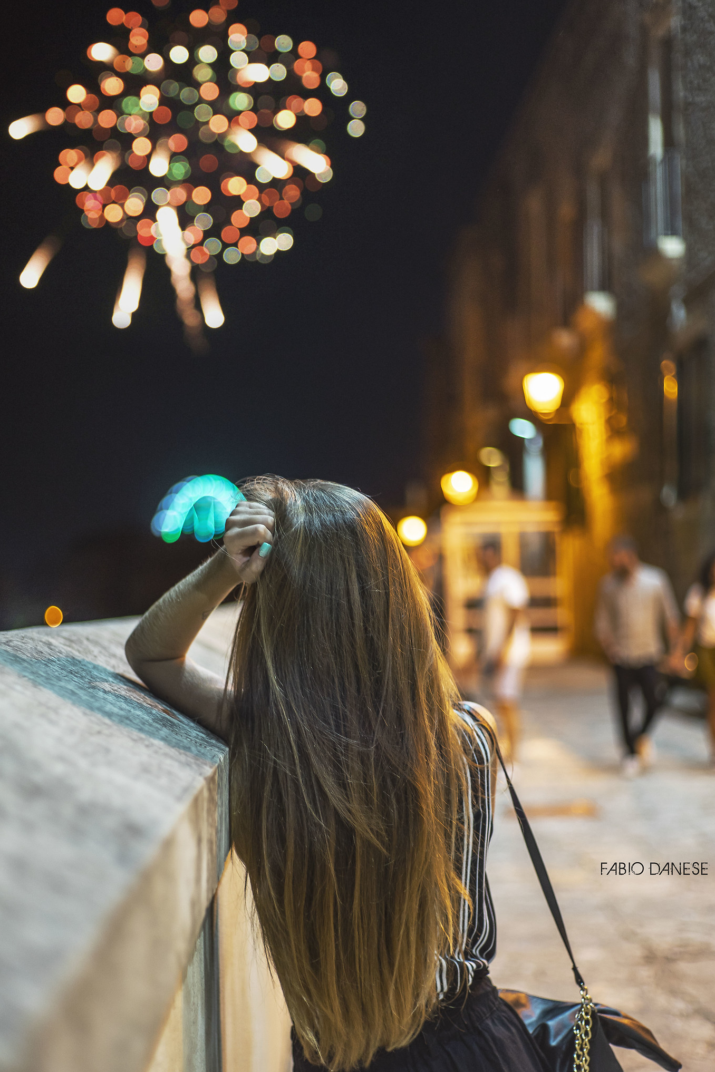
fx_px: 1758
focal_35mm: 59
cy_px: 582
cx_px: 362
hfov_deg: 23.0
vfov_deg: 33.9
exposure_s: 1/40
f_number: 1.8
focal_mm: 50
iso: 320
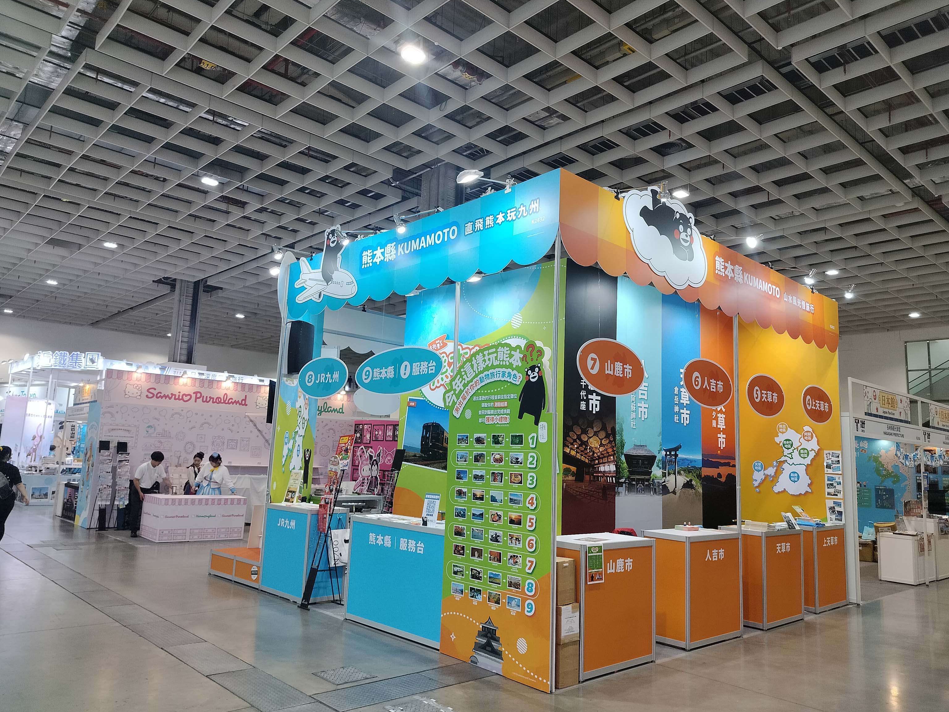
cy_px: 348
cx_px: 470
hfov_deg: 69.4
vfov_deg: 54.9
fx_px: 685
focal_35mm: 25
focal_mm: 5.24
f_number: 1.7
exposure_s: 1/120
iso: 200
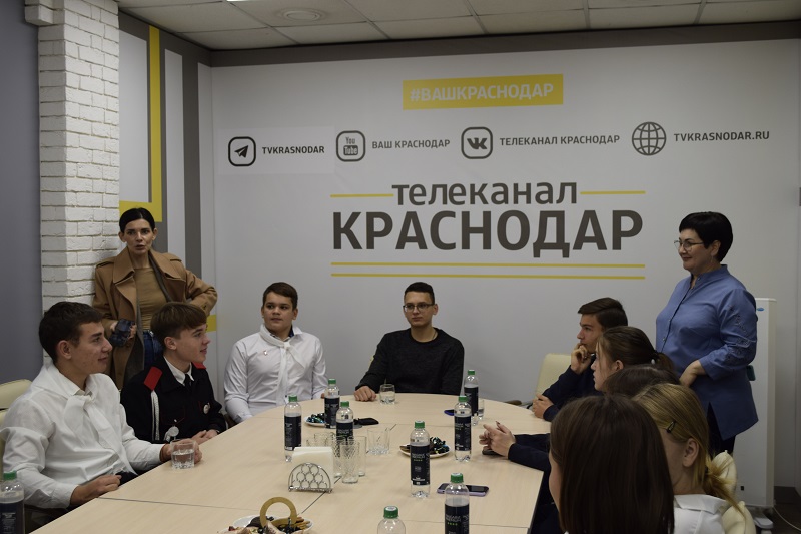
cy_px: 267
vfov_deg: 34.2
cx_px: 400
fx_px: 868
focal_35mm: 39
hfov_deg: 49.6
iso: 400
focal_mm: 26
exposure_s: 1/60
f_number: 5
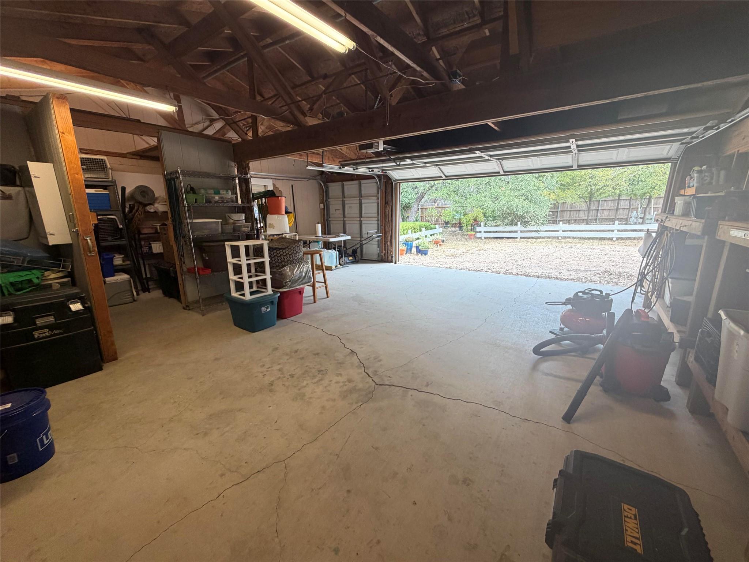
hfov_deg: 102.1
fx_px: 303
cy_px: 281
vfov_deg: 85.7
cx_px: 374
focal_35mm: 14
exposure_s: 1/120
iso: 200
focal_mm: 2.22
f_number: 2.2
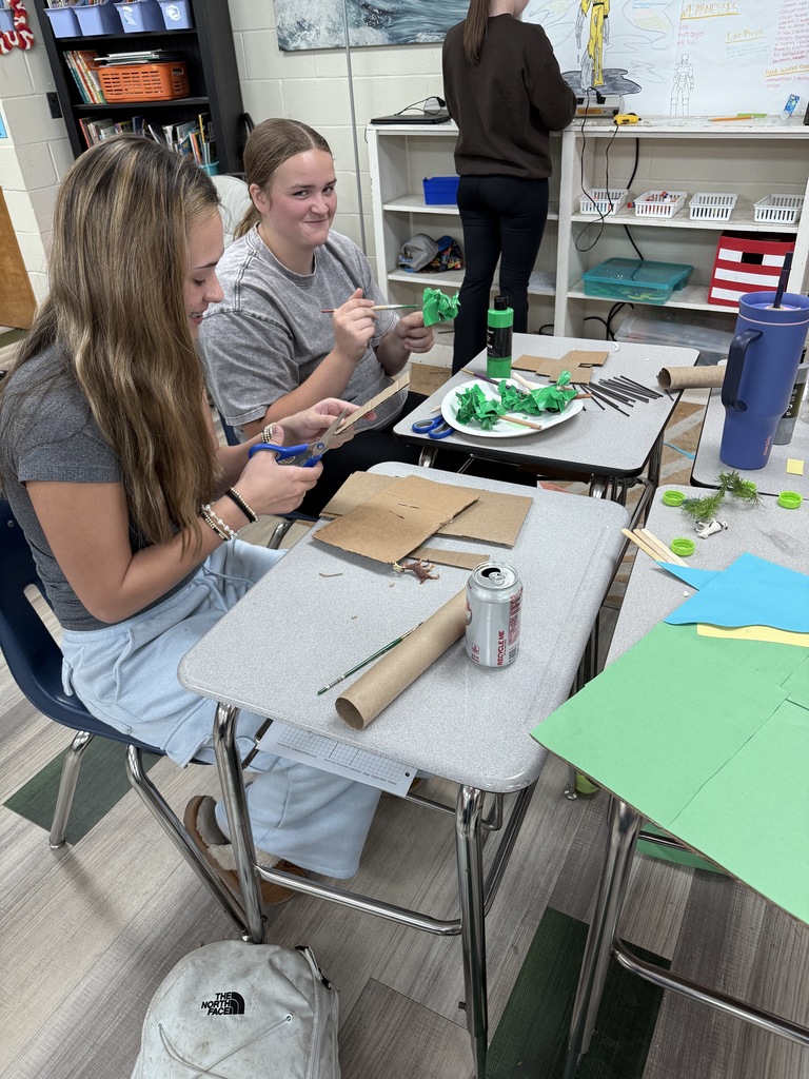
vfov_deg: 71.6
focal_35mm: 24
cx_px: 404
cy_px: 540
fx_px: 748
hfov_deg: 56.8
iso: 160
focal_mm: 6.76
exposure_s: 1/60
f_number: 1.78
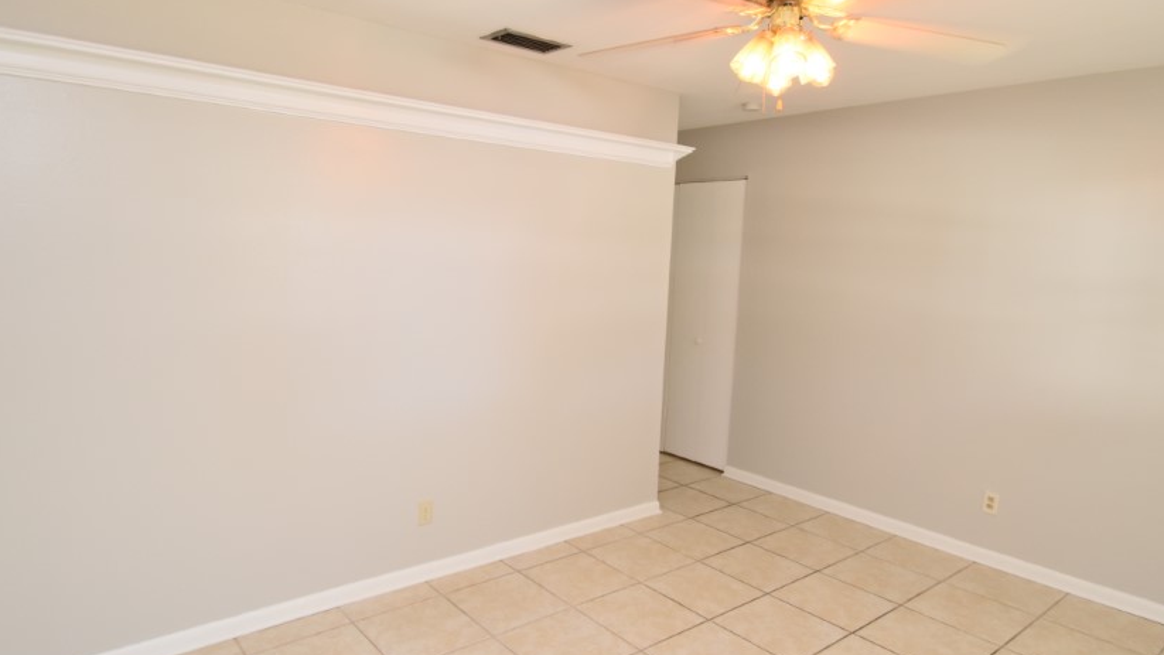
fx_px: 679
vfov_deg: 51.5
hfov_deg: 81.2
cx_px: 559
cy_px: 334
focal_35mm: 22
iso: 800
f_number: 3.5
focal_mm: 10
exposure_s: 1/60
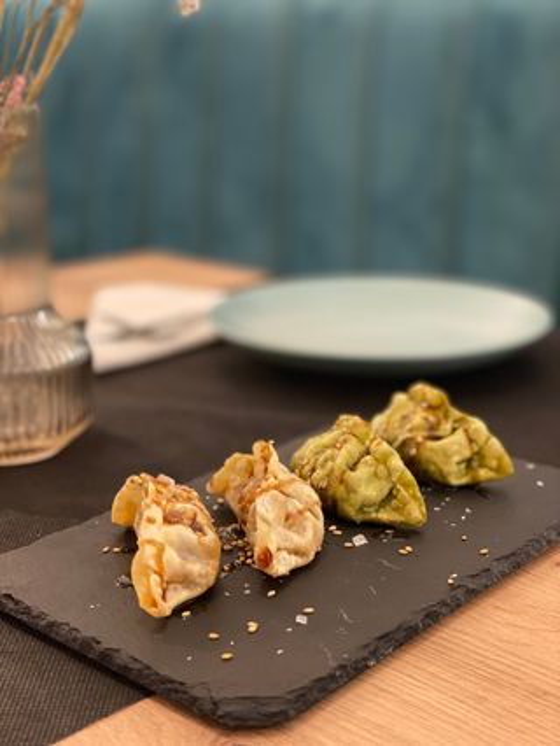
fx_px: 1121
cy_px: 373
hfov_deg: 28.1
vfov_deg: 36.8
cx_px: 280
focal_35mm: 52
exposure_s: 1/33
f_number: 2
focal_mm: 6
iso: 320
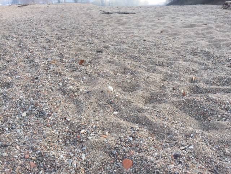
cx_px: 116
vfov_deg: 48.2
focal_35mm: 29
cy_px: 87
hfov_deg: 61.7
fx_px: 194
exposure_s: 1/590
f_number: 2.2
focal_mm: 4.15
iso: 32
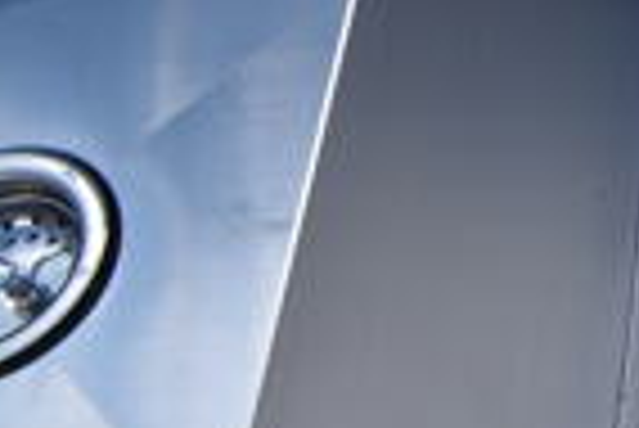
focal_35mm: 116
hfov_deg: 14.1
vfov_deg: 11.5
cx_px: 1368
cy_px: -135
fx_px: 2061
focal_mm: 18
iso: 100
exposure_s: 1/160
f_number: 6.3
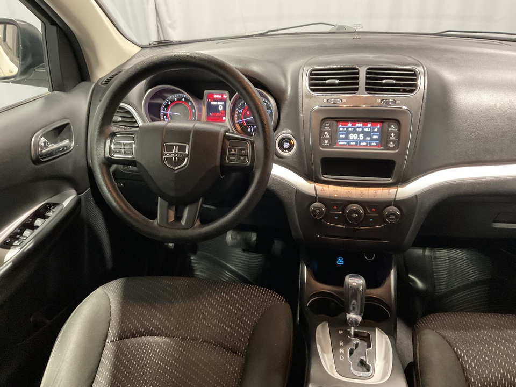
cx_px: 258
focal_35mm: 29
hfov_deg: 61.7
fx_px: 432
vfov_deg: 48.2
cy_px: 194
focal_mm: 3
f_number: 1.8
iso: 400
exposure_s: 1/30
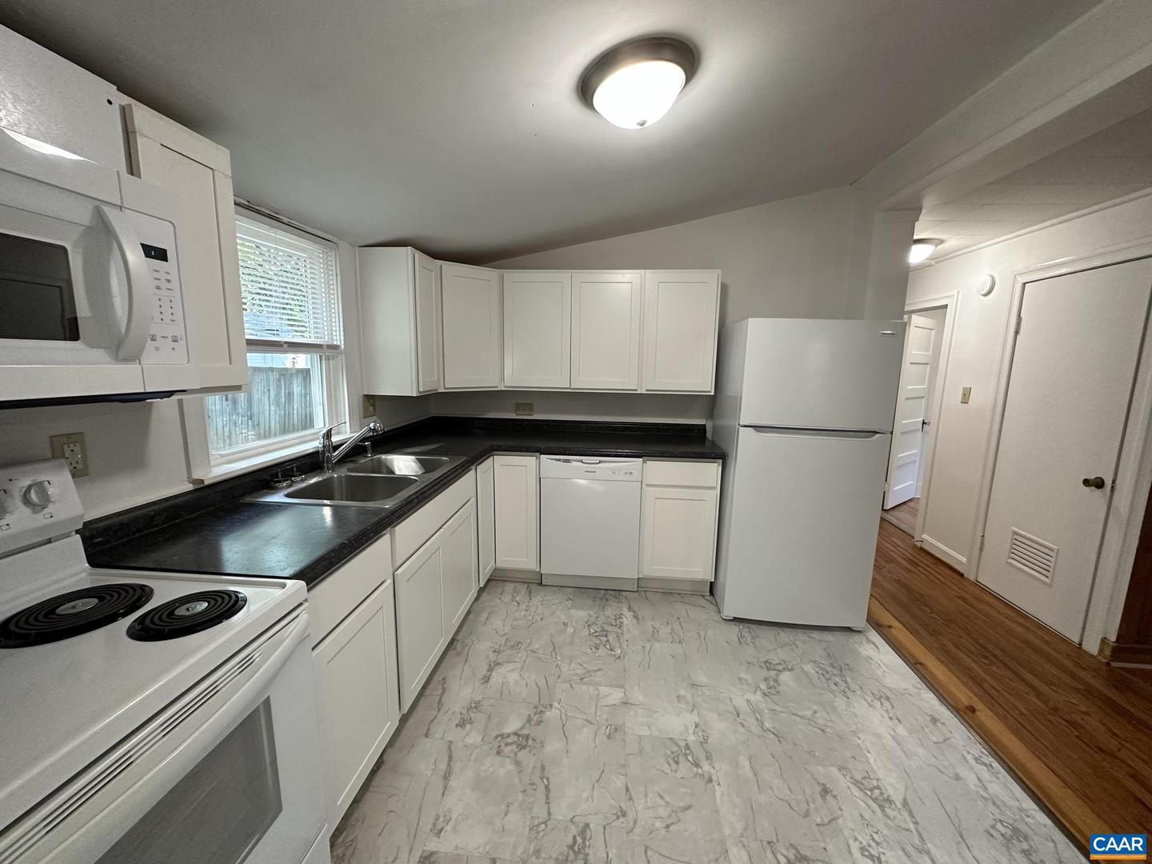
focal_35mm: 14
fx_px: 466
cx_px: 576
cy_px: 432
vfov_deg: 85.7
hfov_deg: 102.1
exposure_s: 1/120
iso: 320
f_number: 2.2
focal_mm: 2.22
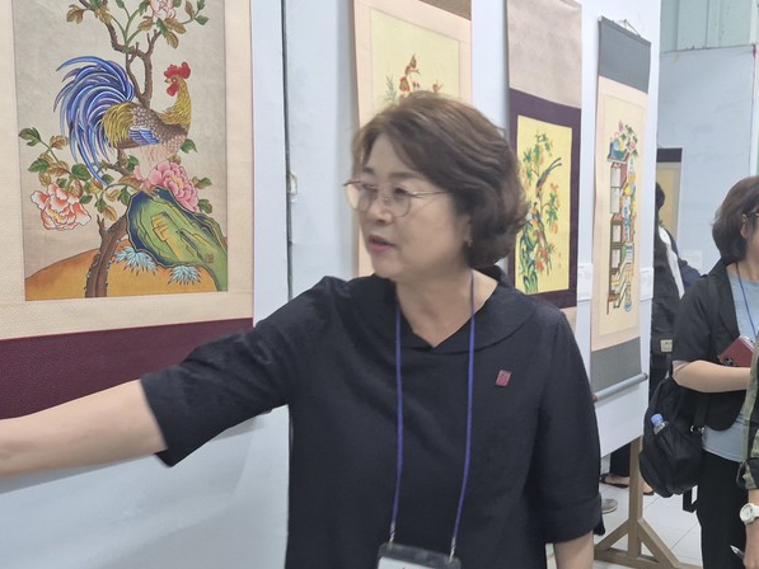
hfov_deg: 48.4
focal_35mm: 37
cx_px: 557
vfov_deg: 38.5
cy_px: 344
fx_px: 811
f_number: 1.8
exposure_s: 1/100
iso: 320
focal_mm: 5.4
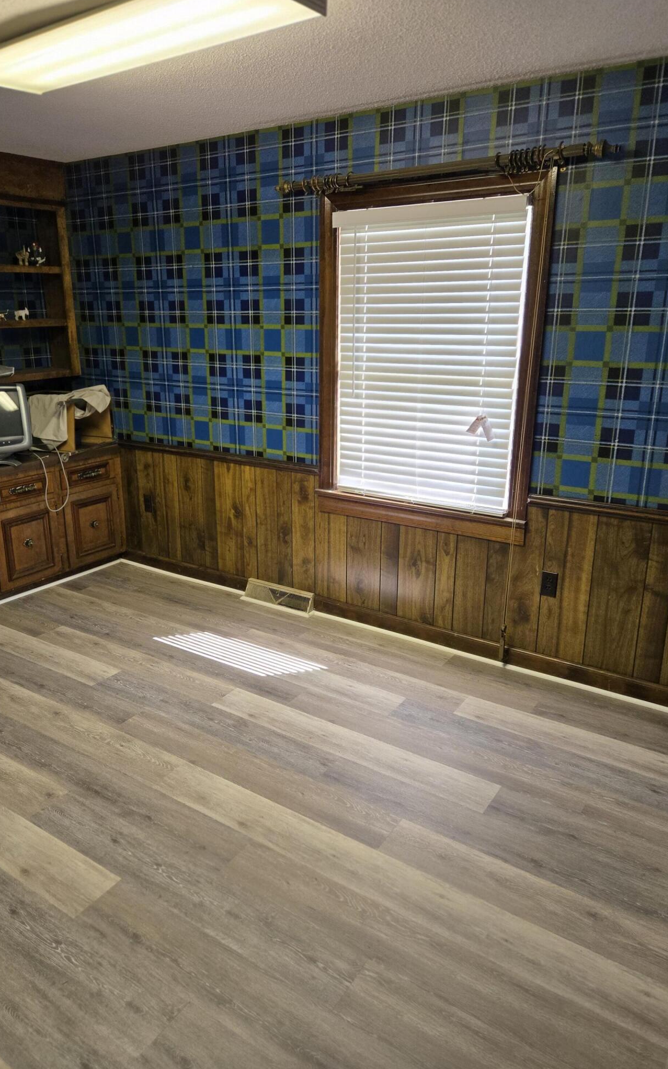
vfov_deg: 72.5
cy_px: 522
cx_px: 293
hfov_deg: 49.2
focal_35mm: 25
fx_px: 728
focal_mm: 5.4
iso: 160
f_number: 1.8
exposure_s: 1/120
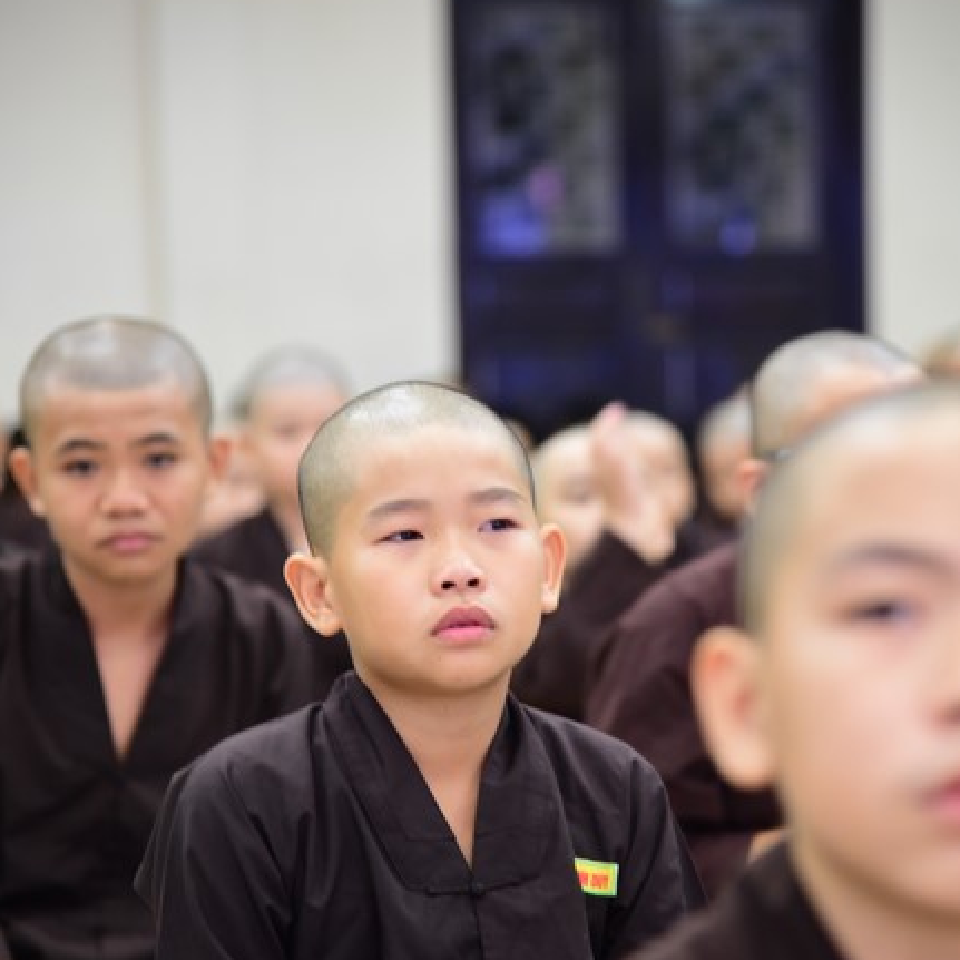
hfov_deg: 11.3
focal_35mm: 154
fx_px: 4832
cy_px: 550
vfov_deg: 11.3
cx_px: 479
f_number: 4
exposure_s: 1/30
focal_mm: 120
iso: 2500
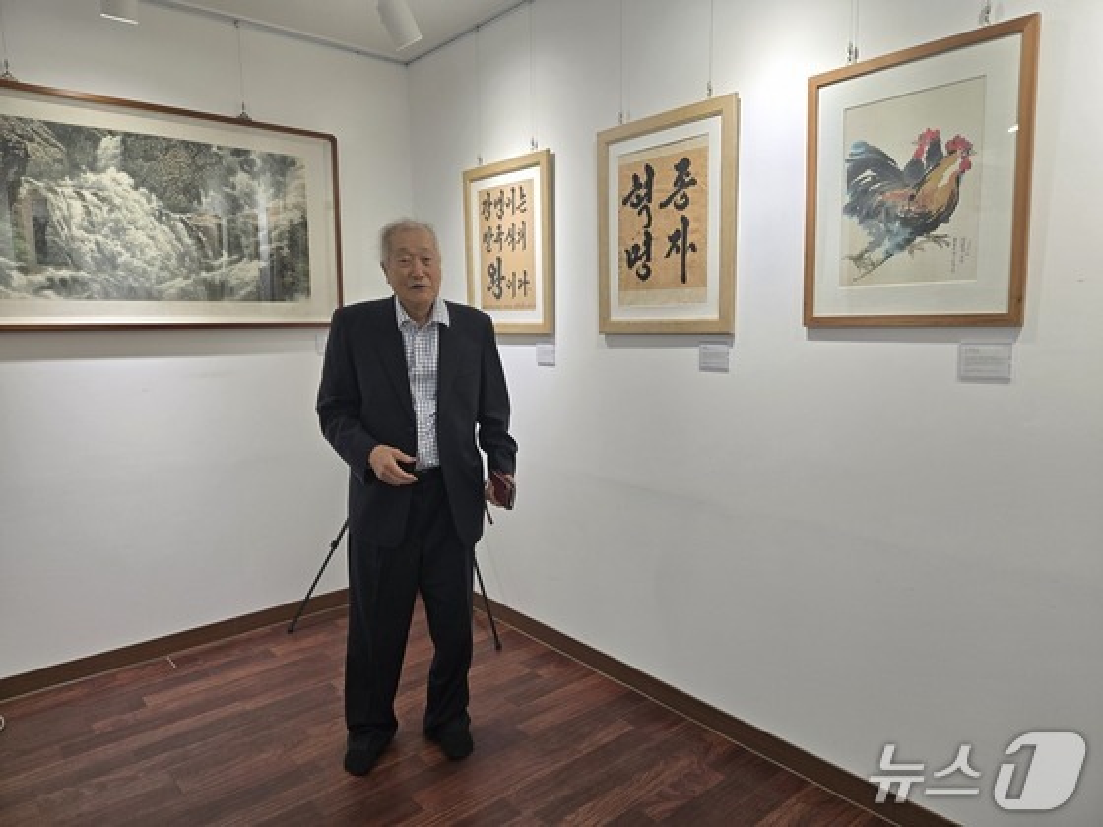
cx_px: 552
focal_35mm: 23
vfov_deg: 58.9
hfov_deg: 73.9
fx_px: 733
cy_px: 414
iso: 64
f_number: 1.8
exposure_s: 1/120
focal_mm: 5.4
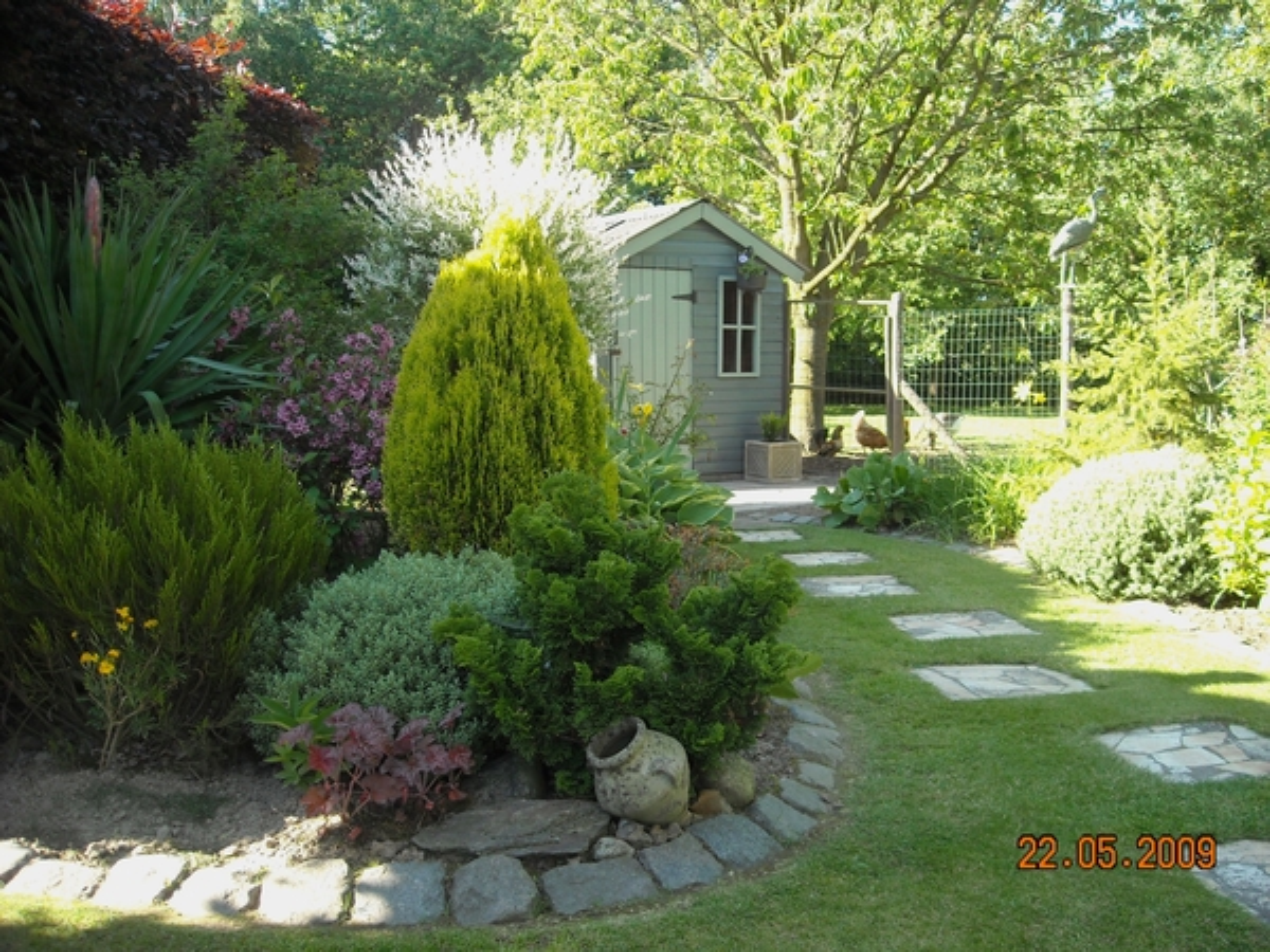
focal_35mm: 35
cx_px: 635
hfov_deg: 52.6
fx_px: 1284
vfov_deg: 40.7
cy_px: 476
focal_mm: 5.7
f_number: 2.8
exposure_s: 1/88
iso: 64
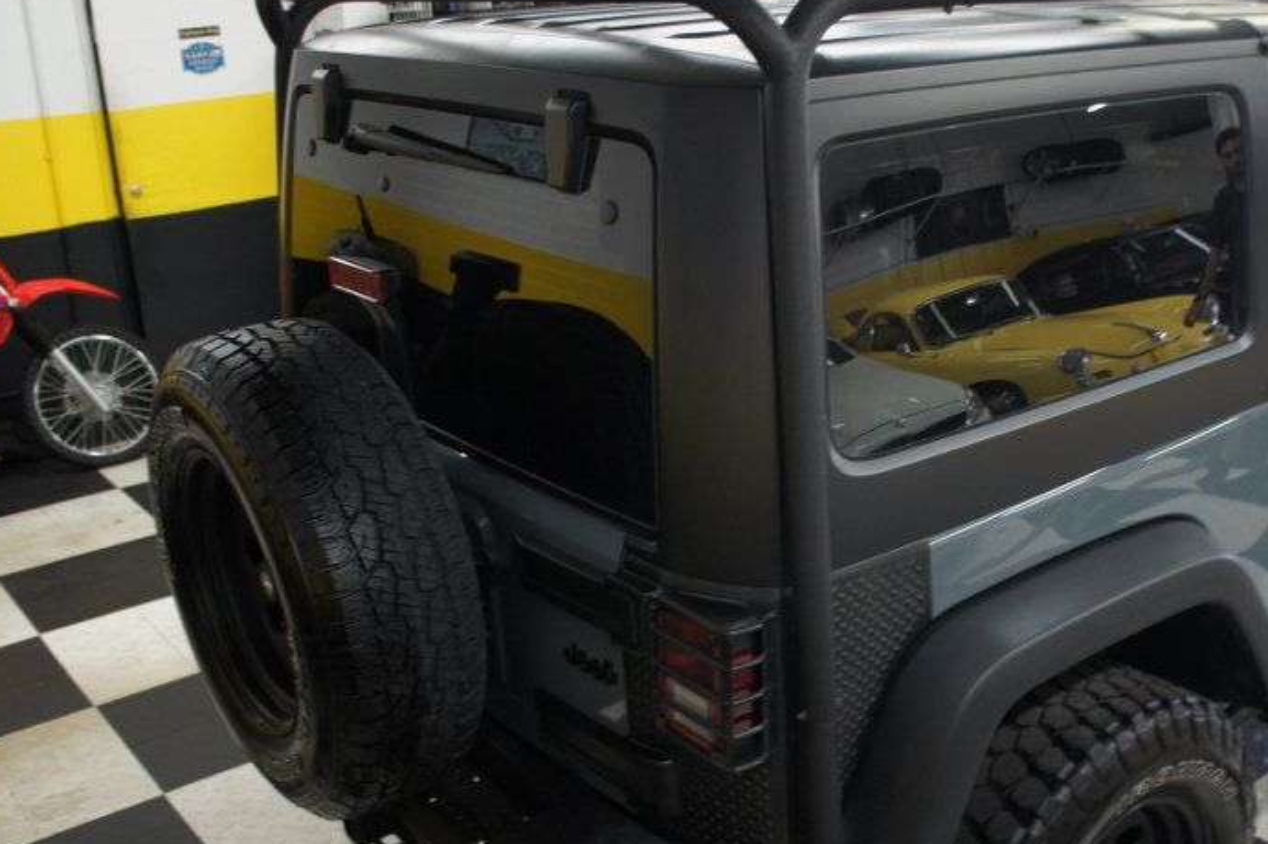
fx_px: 1408
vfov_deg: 33.3
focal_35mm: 40
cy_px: 480
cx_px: 859
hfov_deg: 47.6
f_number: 3.5
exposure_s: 1/30
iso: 320
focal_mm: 18
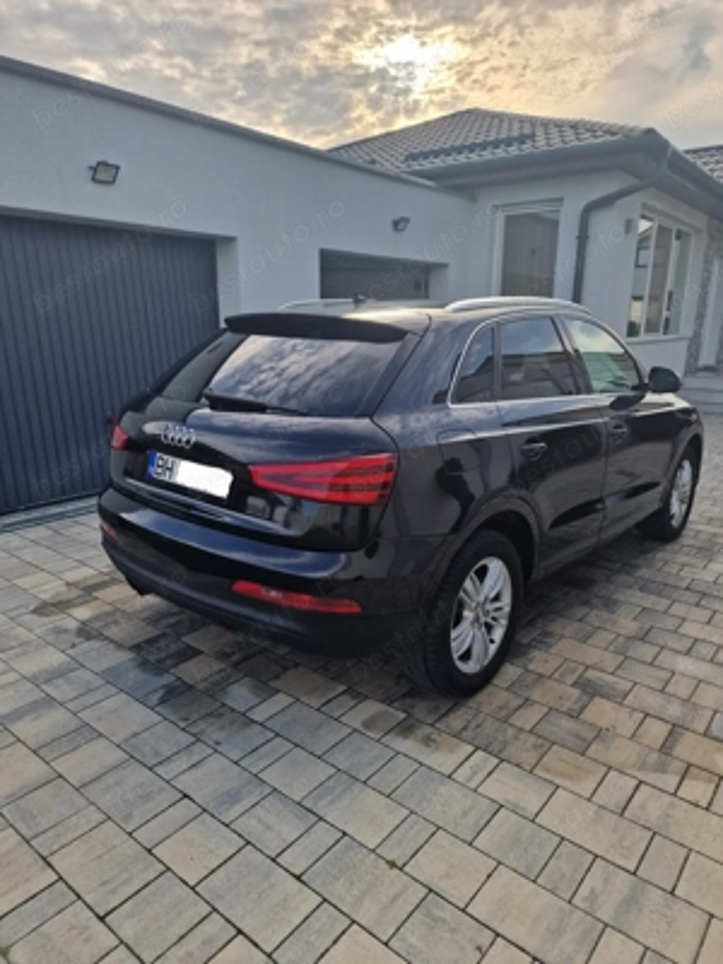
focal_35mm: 23
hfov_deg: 58.9
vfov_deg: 73.9
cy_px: 482
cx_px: 362
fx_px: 641
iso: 50
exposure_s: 1/556
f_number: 1.8
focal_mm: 6.4
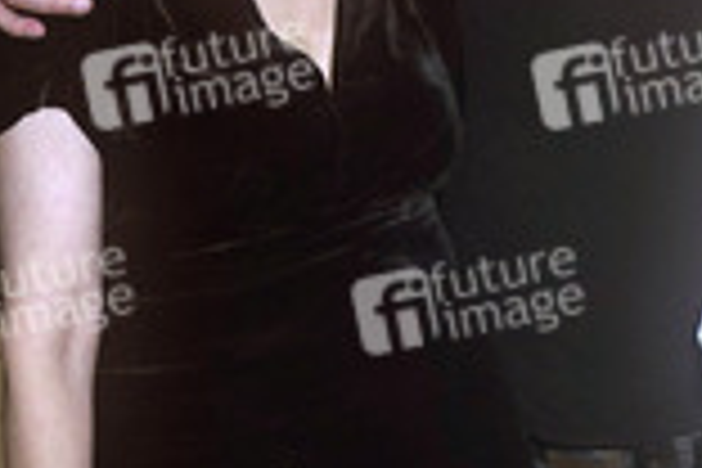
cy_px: -36
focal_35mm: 81
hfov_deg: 24.8
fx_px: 1579
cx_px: 529
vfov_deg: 16.4
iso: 1600
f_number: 5.6
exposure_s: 1/160
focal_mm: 28
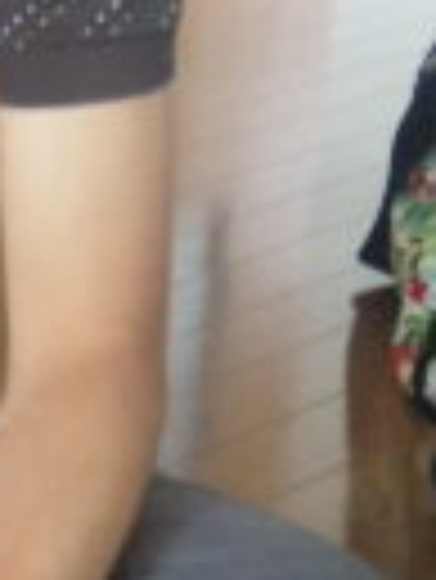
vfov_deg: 13.4
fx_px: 2414
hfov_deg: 9.4
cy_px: 634
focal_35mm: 144
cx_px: -562
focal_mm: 4.82
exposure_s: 1/4
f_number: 2.8
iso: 132
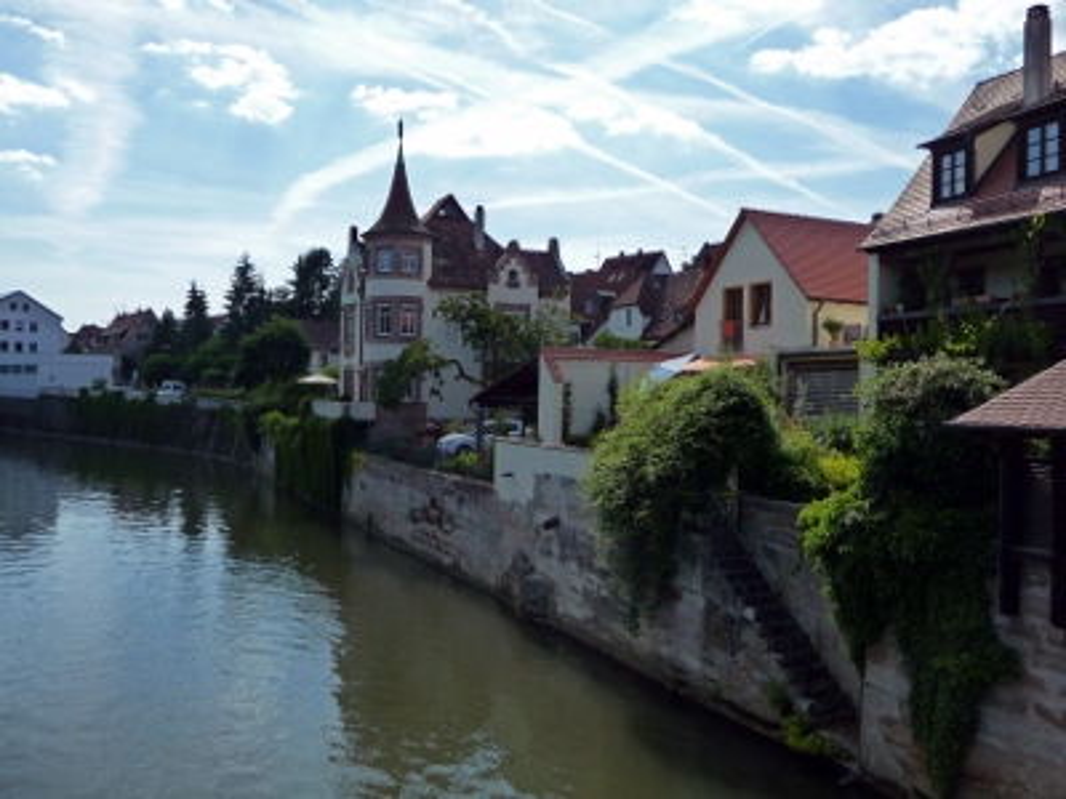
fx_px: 924
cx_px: 533
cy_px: 400
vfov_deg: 46.8
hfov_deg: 60.0
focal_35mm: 30
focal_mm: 5
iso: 160
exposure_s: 1/1300
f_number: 3.4
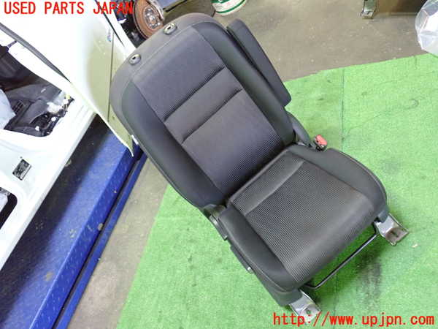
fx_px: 380
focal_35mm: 30
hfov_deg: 60.0
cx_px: 219
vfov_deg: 46.8
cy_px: 164
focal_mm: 5.4
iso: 640
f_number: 2.3
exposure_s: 1/30
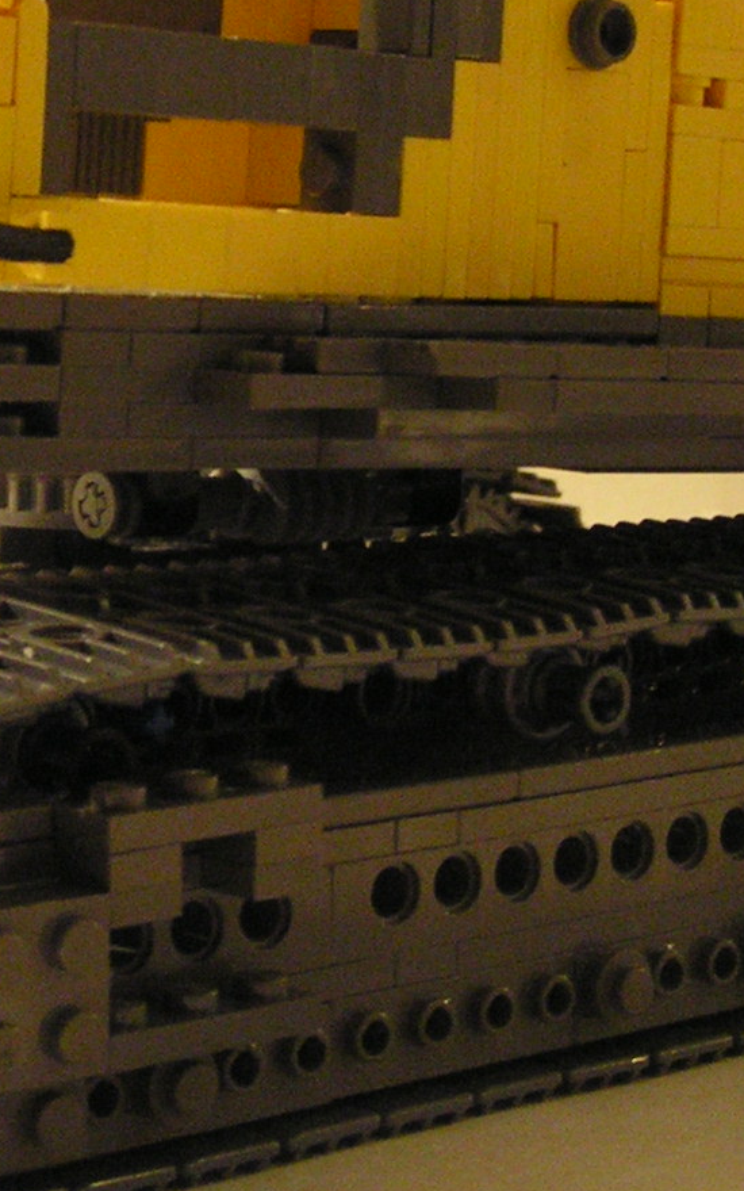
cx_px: 369
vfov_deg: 19.9
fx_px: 3374
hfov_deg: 12.6
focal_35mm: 104
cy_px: 378
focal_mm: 6.3
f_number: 2.8
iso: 200
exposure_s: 1/13
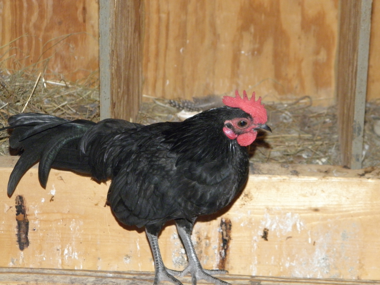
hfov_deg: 15.6
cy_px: 142
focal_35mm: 126
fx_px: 1383
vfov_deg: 11.8
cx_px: 190
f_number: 4.8
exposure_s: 1/160
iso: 400
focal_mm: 22.5
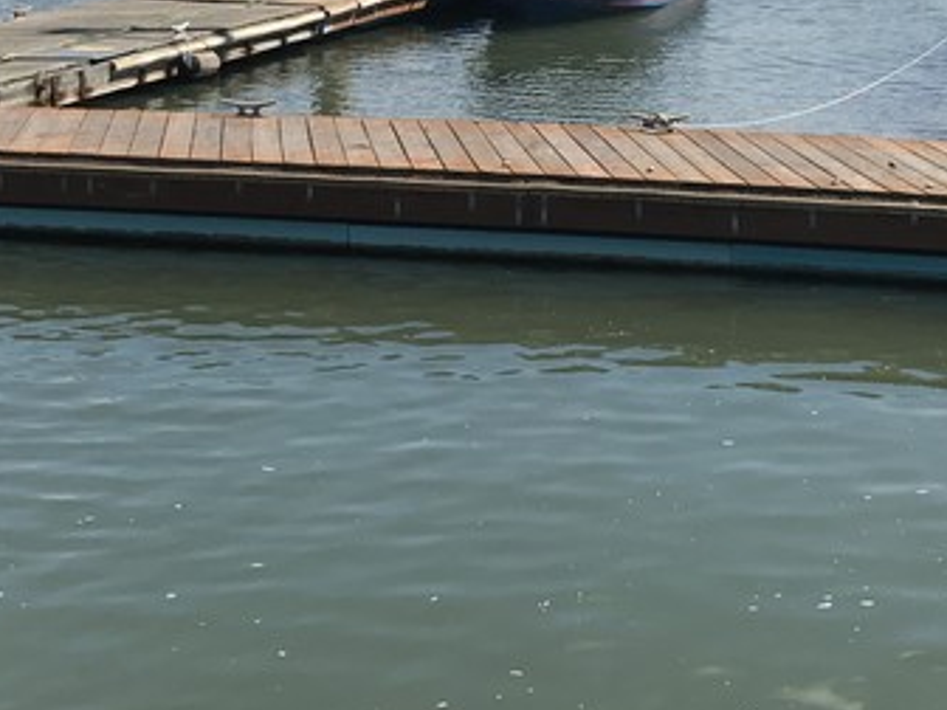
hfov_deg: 24.2
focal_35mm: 80
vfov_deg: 17.9
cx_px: 691
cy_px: -23
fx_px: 2189
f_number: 1.8
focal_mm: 3.99
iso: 20
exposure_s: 1/3425
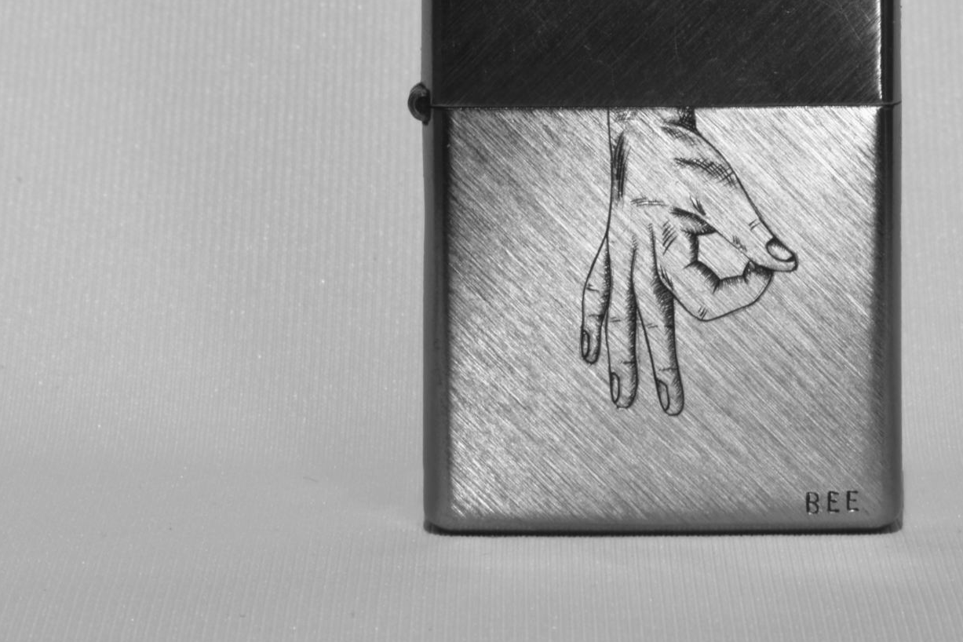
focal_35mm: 257
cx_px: 711
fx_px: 6869
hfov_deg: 8.0
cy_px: 164
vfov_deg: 5.3
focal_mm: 105
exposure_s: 2
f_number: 36
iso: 100
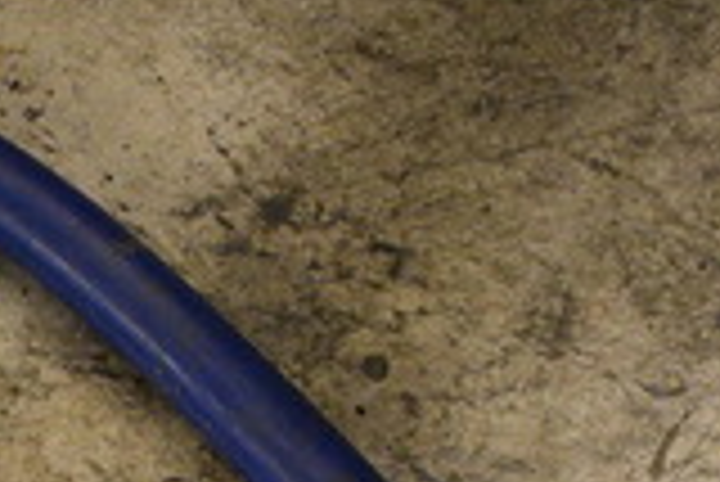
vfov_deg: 12.4
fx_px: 2062
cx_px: 216
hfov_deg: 19.7
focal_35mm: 103
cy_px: 824
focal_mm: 18
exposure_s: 1/125
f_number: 3.5
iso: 3600
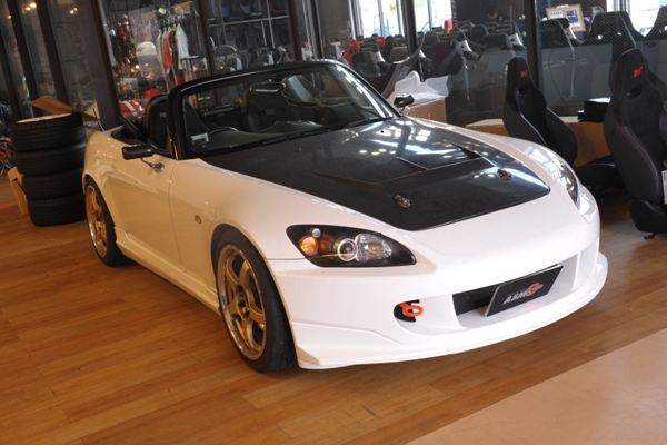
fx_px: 778
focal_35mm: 42
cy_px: 222
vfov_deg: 31.9
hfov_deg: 46.4
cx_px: 334
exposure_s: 1/2
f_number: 20
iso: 1000
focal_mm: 42
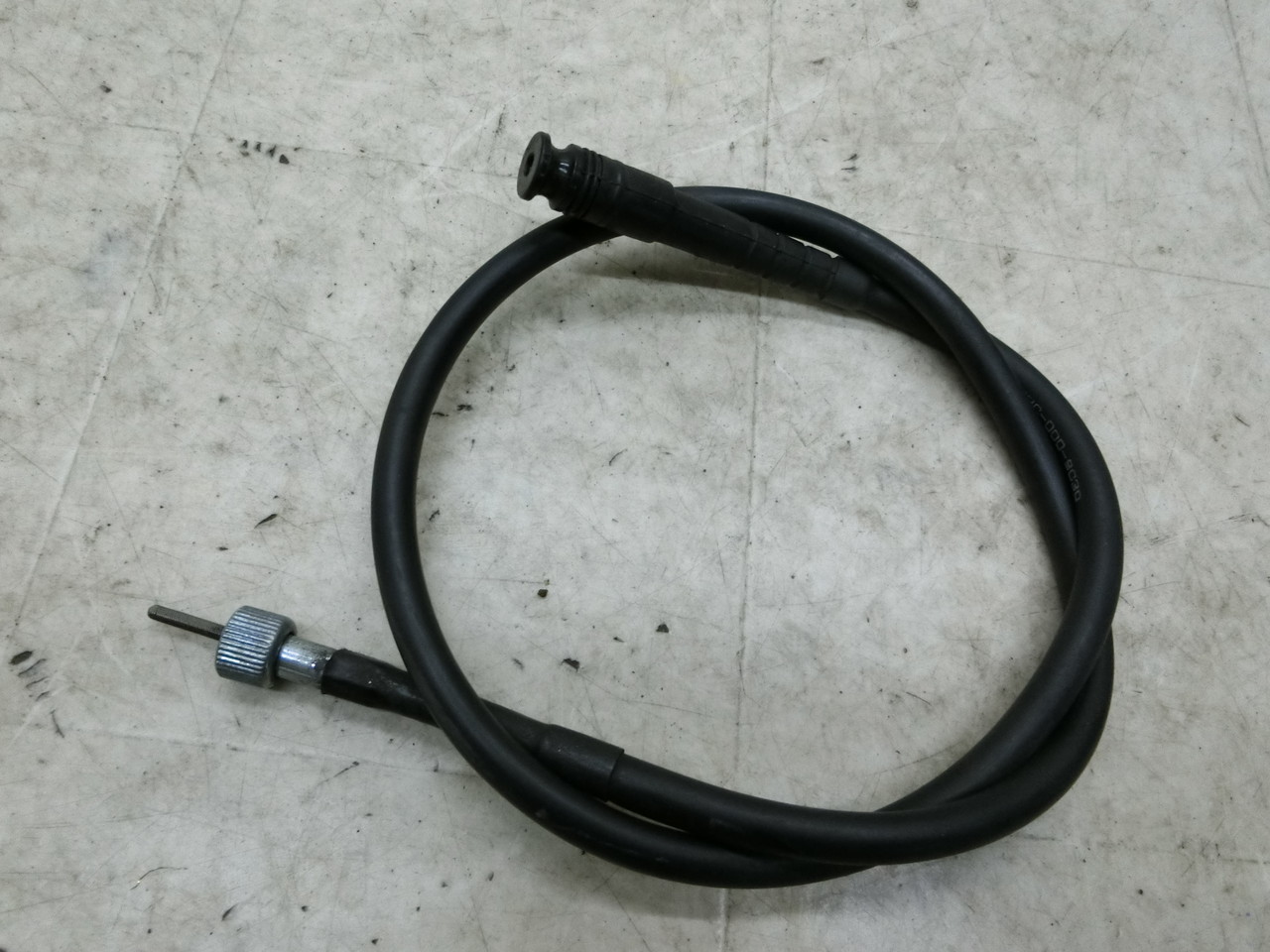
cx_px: 635
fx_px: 917
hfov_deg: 69.4
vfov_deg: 54.9
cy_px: 476
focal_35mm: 25
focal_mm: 4.5
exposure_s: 1/125
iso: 400
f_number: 3.5
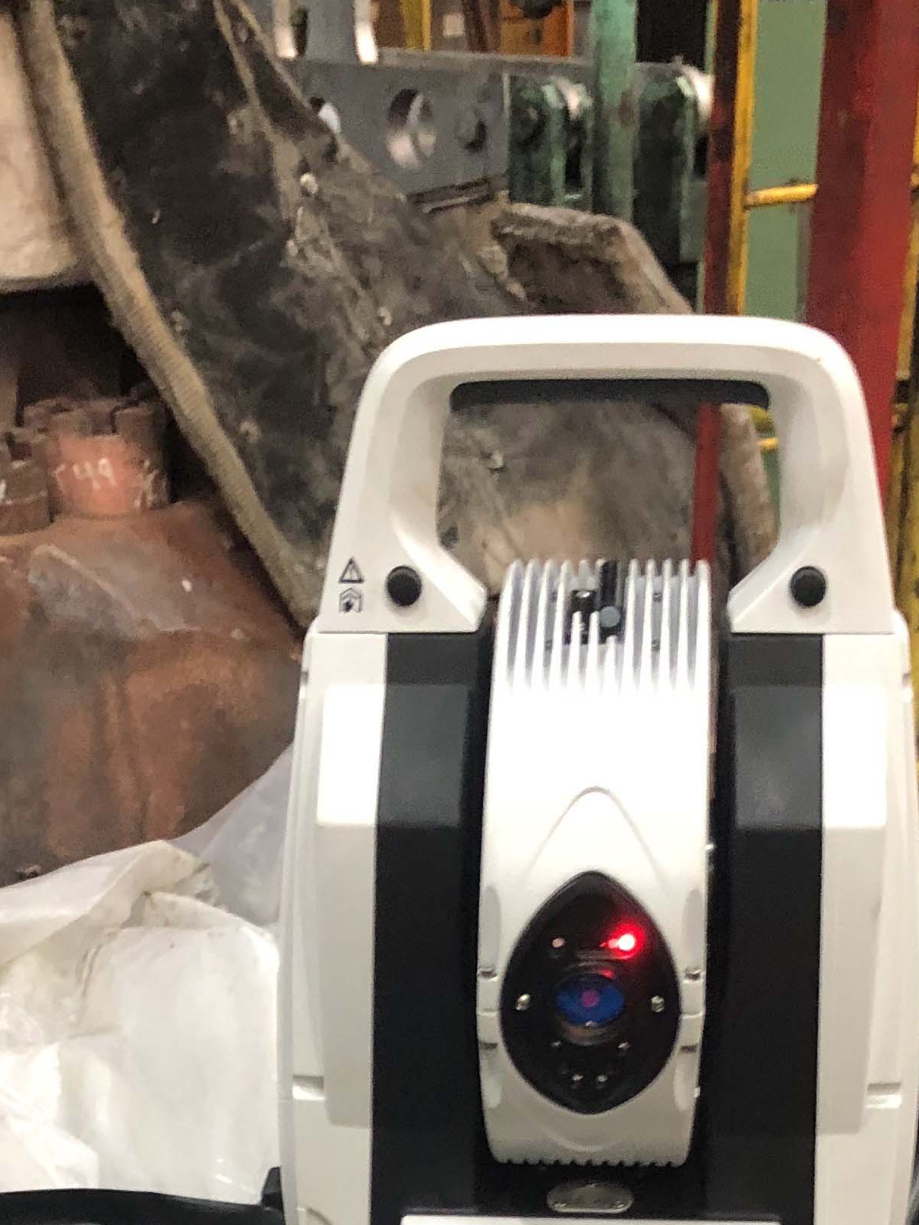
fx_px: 2478
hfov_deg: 21.0
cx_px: 422
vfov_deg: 24.8
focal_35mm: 70
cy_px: 1505
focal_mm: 4
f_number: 1.8
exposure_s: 1/15
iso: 80
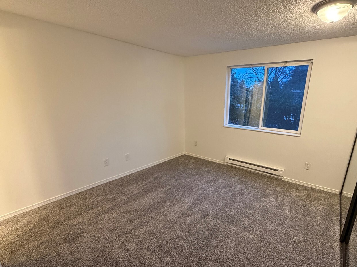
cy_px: 149
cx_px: 207
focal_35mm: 18
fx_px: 186
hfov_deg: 87.1
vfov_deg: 71.4
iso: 500
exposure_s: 1/60
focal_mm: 2.22
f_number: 2.2
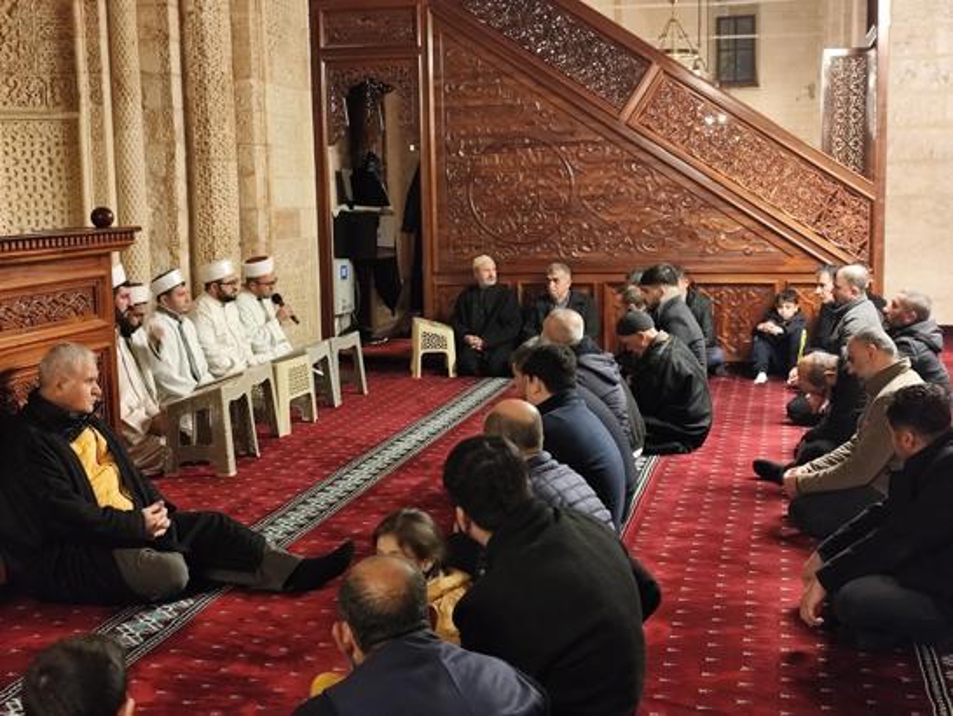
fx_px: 1267
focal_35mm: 46
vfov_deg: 31.5
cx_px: 476
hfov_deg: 41.2
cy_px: 358
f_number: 1.65
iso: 1250
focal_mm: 6.14
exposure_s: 1/16.7
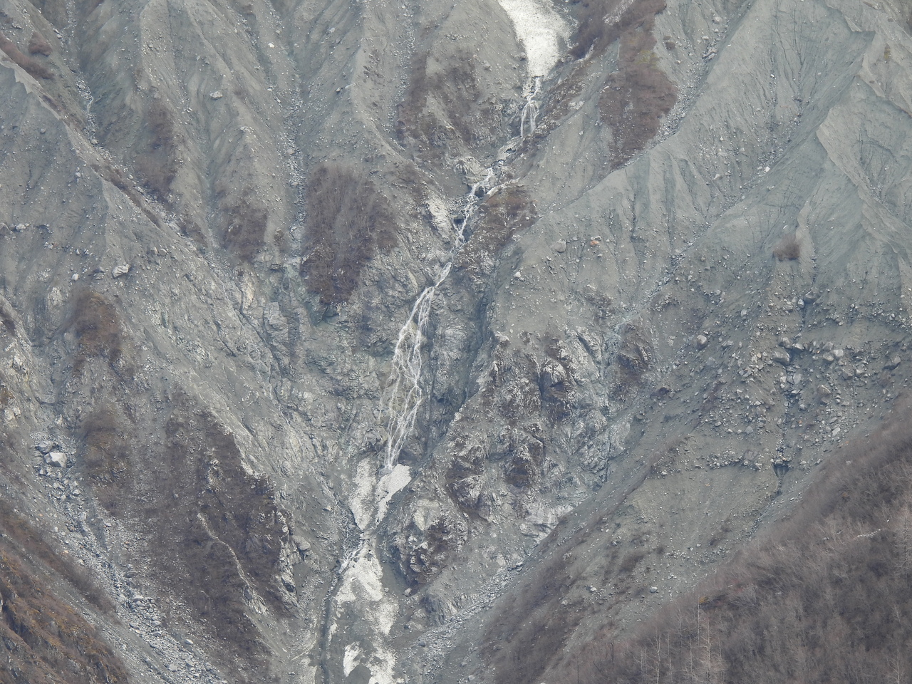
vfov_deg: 3.7
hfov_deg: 5.0
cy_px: 342
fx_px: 10538
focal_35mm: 400
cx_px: 456
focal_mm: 71.4
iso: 100
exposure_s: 1/250
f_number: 5
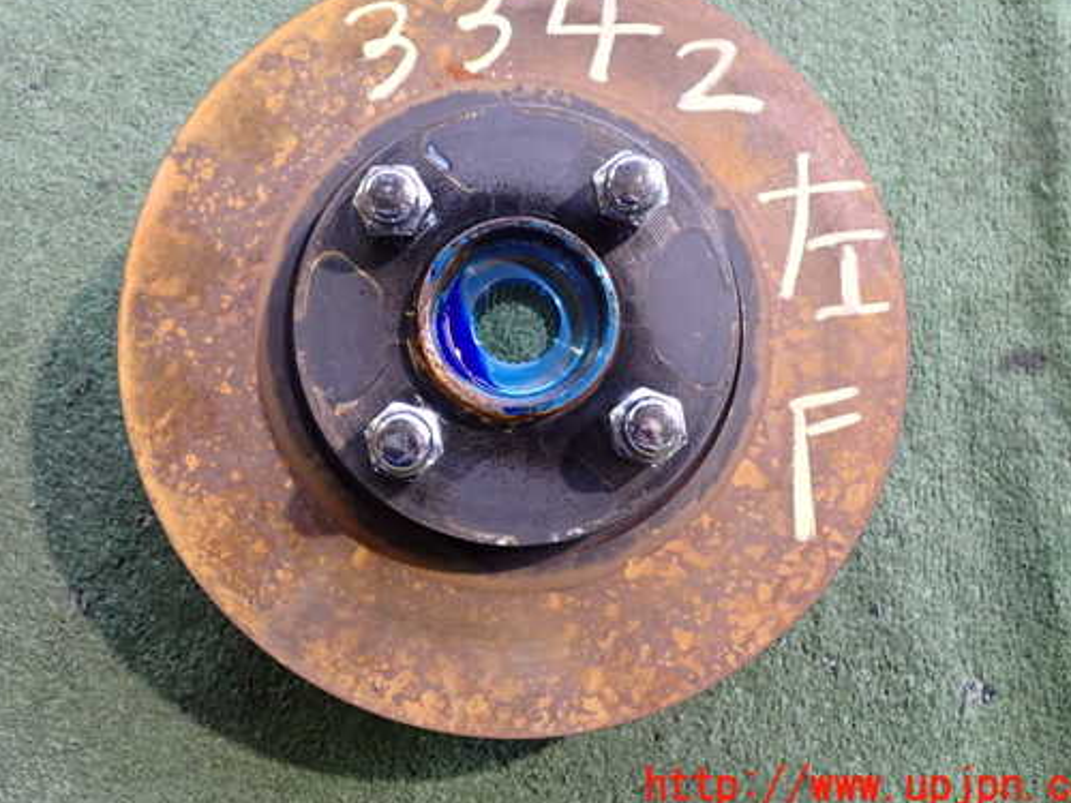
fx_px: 1114
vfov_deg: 39.5
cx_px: 486
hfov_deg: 51.3
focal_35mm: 36
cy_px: 332
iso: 500
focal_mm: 5.4
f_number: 2.3
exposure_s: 1/30
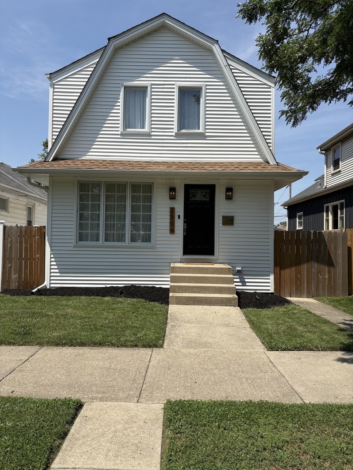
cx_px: 176
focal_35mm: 26
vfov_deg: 67.3
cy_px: 235
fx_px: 354
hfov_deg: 53.1
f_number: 1.6
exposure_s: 1/4065
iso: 50
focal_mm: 5.96
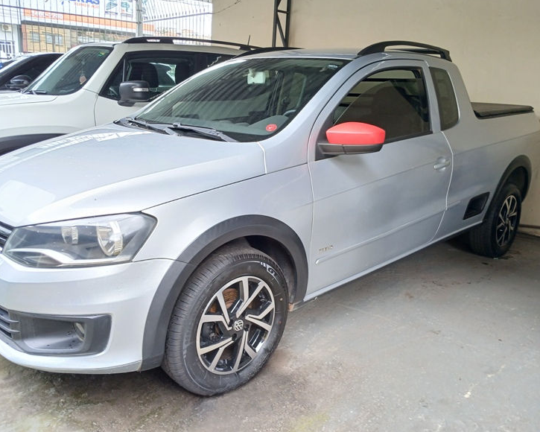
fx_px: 447
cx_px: 254
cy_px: 221
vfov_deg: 51.5
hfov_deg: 62.2
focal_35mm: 28
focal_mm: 3.98
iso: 100
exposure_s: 1/60
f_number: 1.8
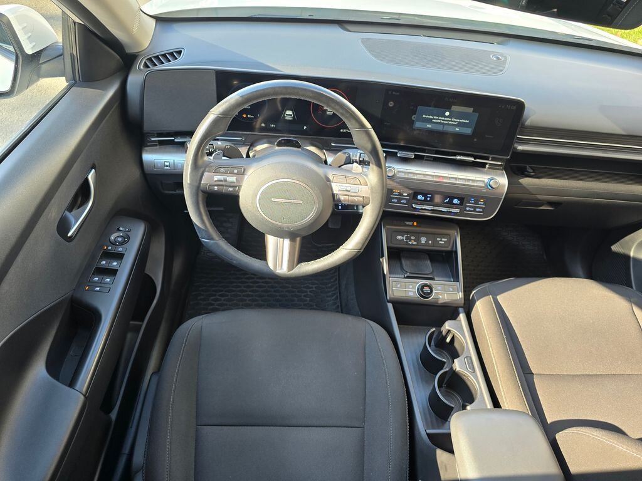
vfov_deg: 58.9
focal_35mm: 23
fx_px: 427
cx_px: 321
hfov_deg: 73.9
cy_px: 240
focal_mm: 6.3
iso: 80
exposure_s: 1/79.9
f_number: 1.7
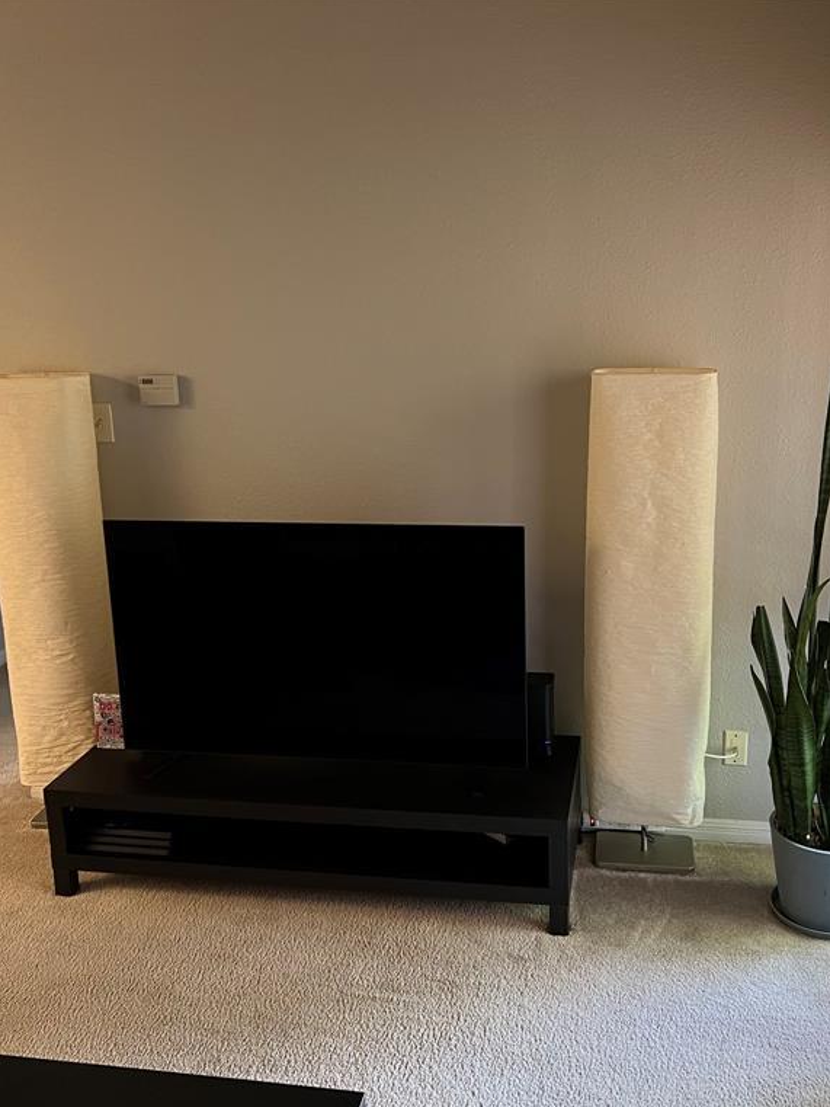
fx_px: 1119
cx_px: 440
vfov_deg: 52.6
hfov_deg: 40.7
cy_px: 553
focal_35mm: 35
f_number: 1.5
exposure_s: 1/60
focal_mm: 5.7
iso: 320
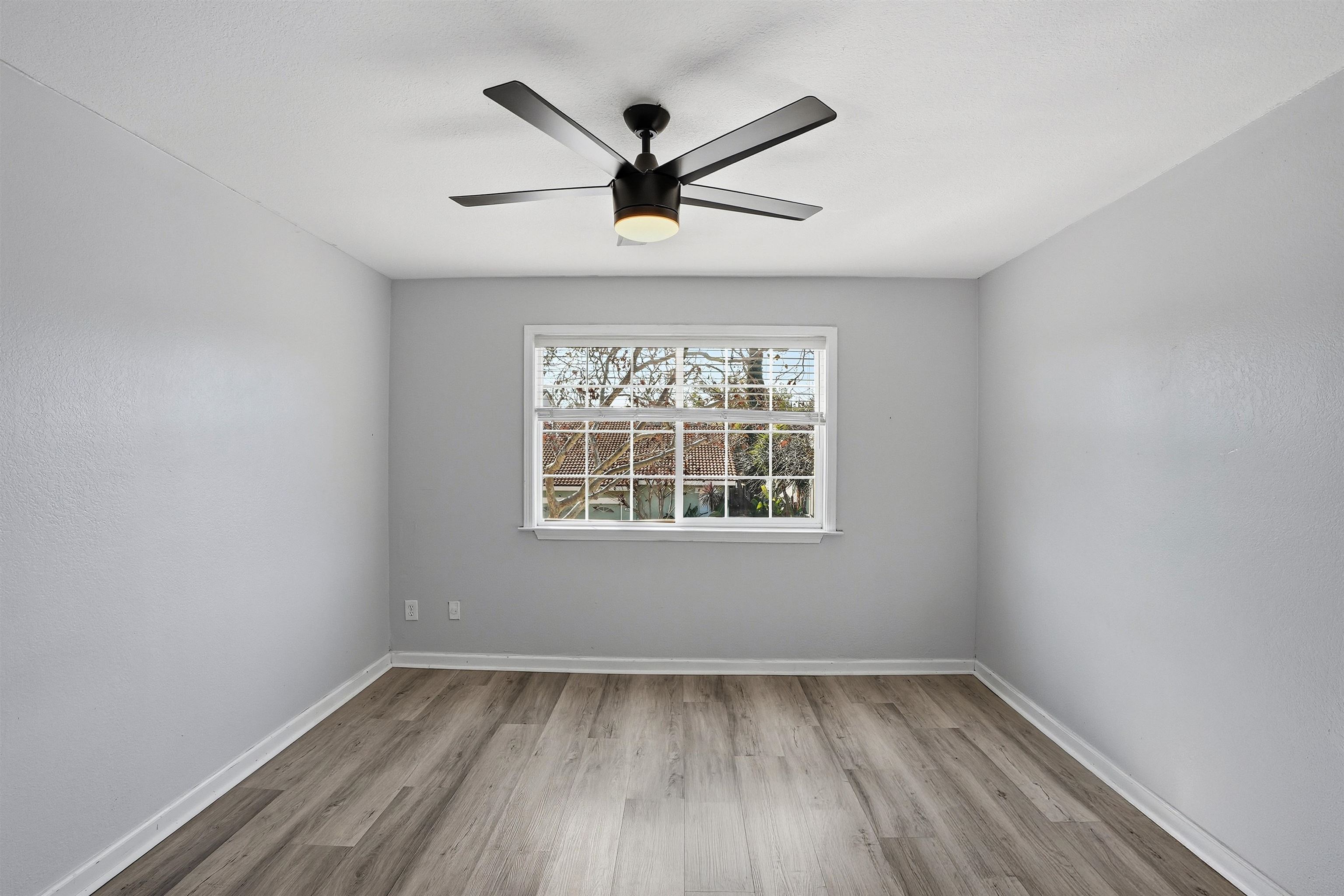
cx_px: 672
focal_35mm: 16
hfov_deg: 96.7
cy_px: 448
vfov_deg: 73.8
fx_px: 597
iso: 250
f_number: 8
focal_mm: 16
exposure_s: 1/1250
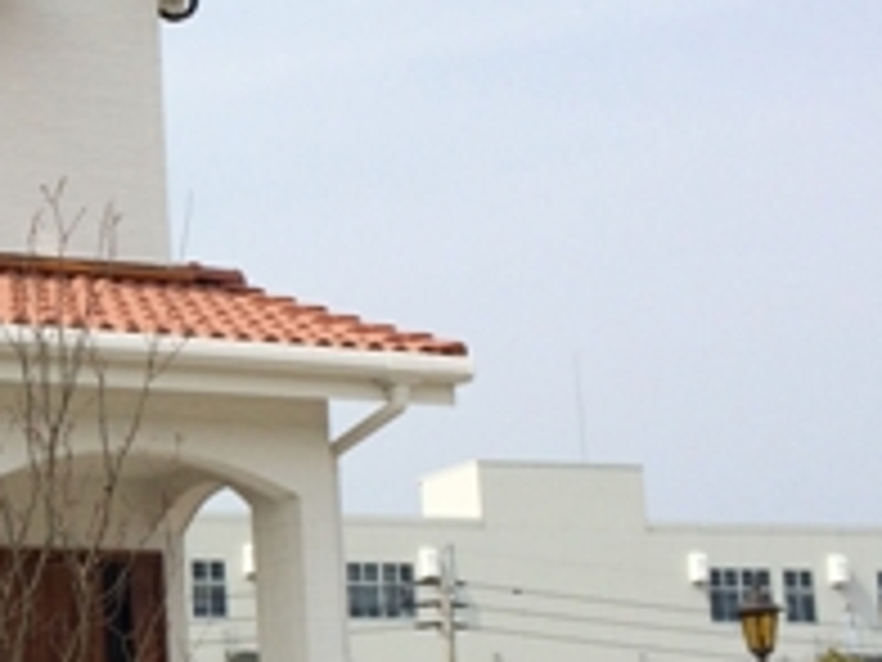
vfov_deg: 16.6
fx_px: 2268
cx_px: -184
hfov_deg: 20.5
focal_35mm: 89
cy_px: 448
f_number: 2.2
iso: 40
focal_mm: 4.12
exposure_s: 1/3165
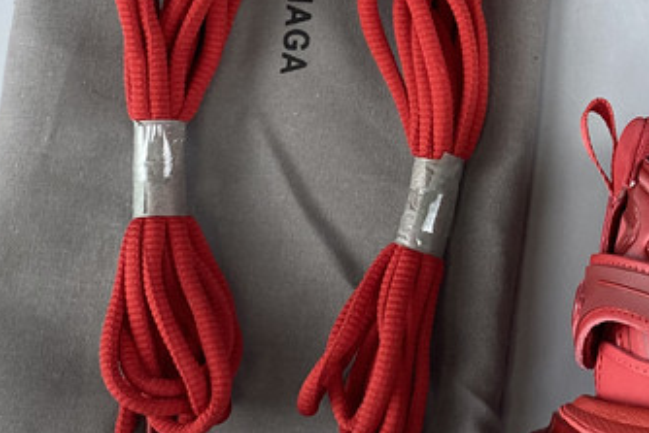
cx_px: 758
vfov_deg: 16.6
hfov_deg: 23.2
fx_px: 1461
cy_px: 17
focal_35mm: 81
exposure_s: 1/100
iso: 100
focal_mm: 4.25
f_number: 1.8
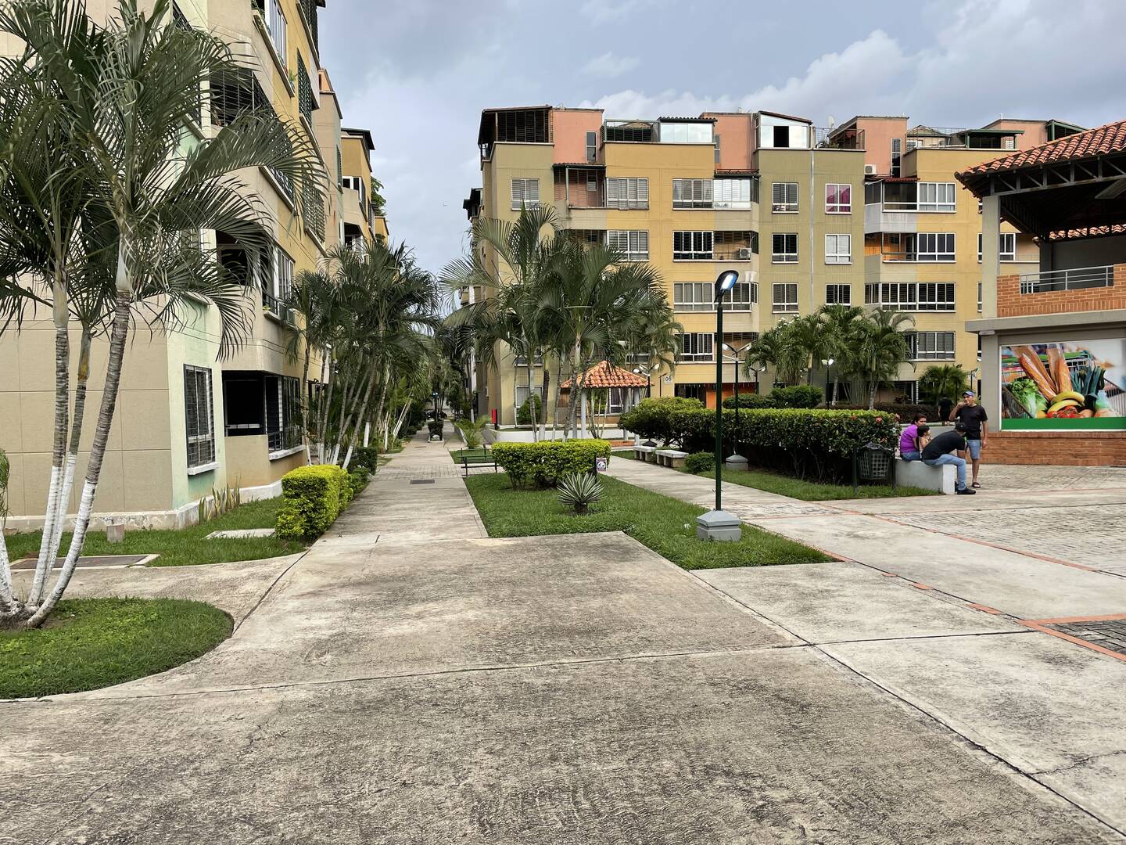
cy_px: 422
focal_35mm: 26
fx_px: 846
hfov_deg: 67.3
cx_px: 563
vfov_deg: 53.1
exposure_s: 1/720
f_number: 1.6
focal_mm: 4.2
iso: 32
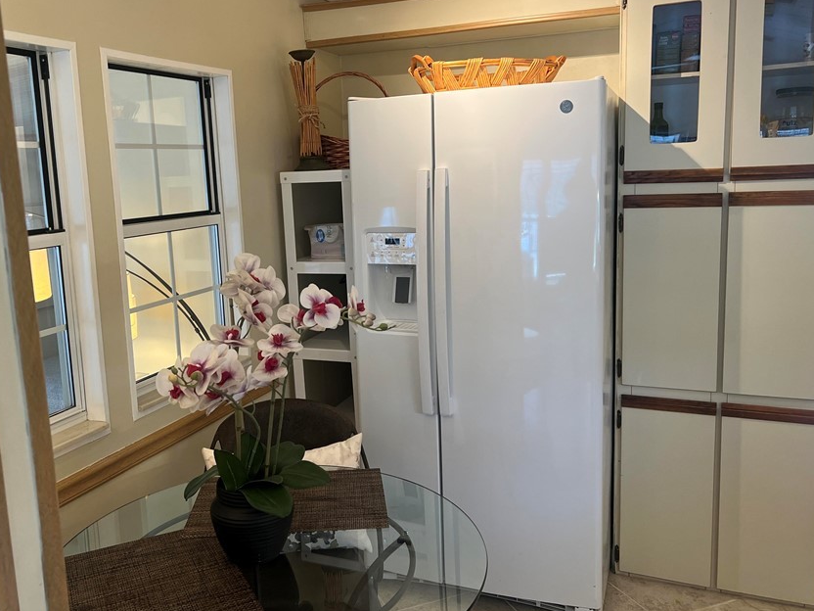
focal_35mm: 32
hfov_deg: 56.6
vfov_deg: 44.1
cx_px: 352
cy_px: 277
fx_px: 752
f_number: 1.5
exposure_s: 1/120
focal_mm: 5.7
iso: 125
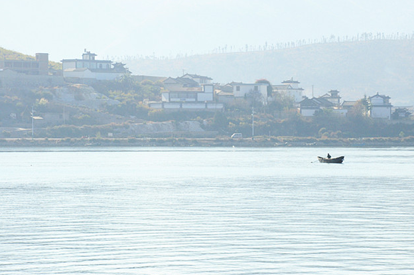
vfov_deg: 7.8
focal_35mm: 177
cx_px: 226
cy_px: 124
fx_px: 2027
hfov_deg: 11.7
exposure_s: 1/800
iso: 400
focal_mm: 105
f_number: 11
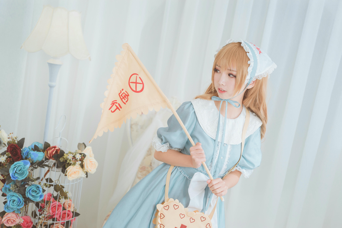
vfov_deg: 27.0
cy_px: 114
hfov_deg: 39.6
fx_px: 475
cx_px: 171
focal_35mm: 50
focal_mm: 50
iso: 160
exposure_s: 1/80
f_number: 2.8
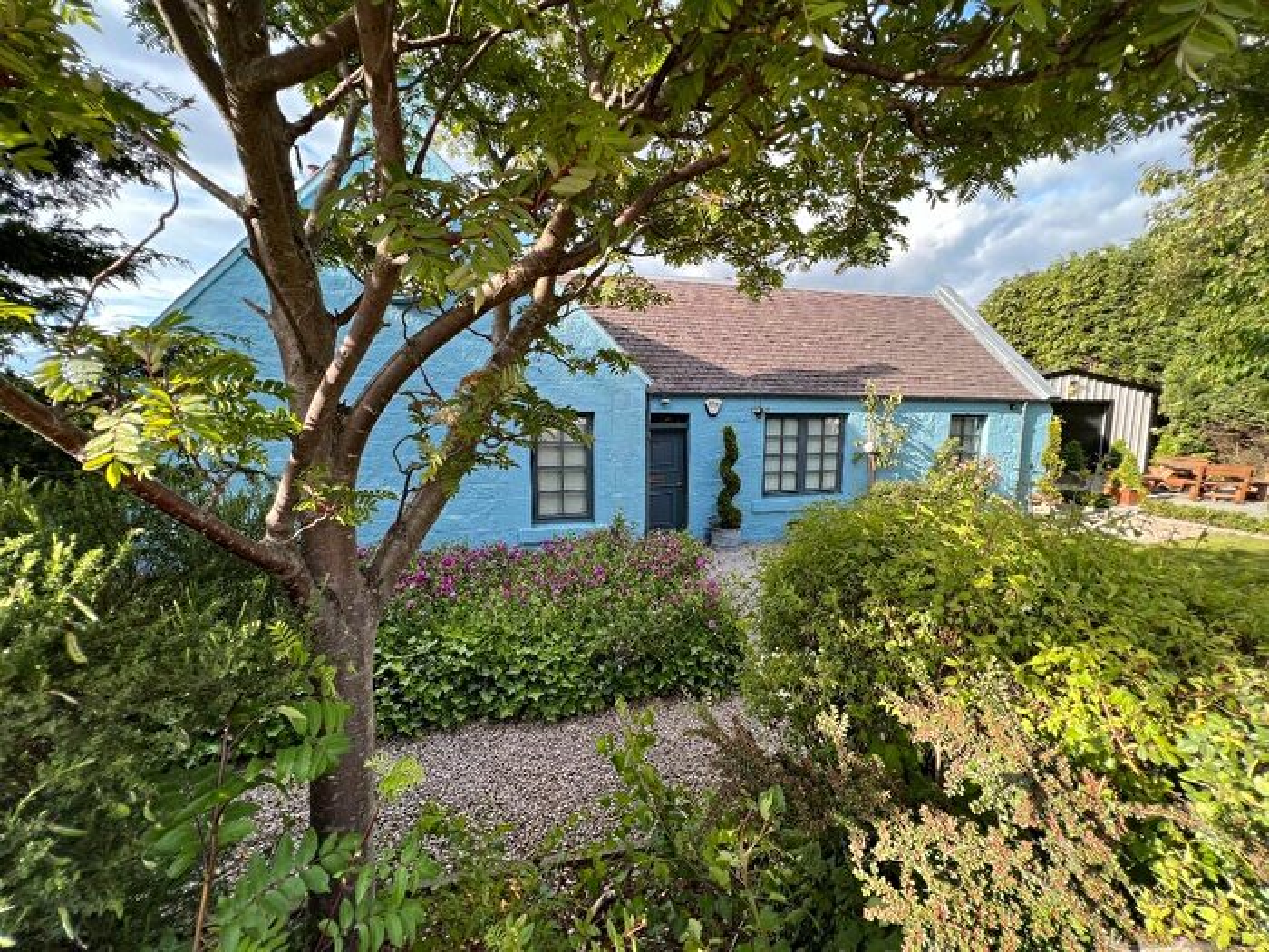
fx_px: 477
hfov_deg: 106.2
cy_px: 476
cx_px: 634
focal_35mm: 13
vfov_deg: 89.9
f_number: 1.8
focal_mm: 1.57
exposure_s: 1/281
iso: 32
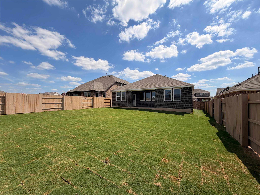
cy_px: 98
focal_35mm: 14
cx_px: 130
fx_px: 105
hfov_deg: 102.1
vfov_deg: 85.7
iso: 20
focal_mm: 2.22
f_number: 2.2
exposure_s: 1/1339
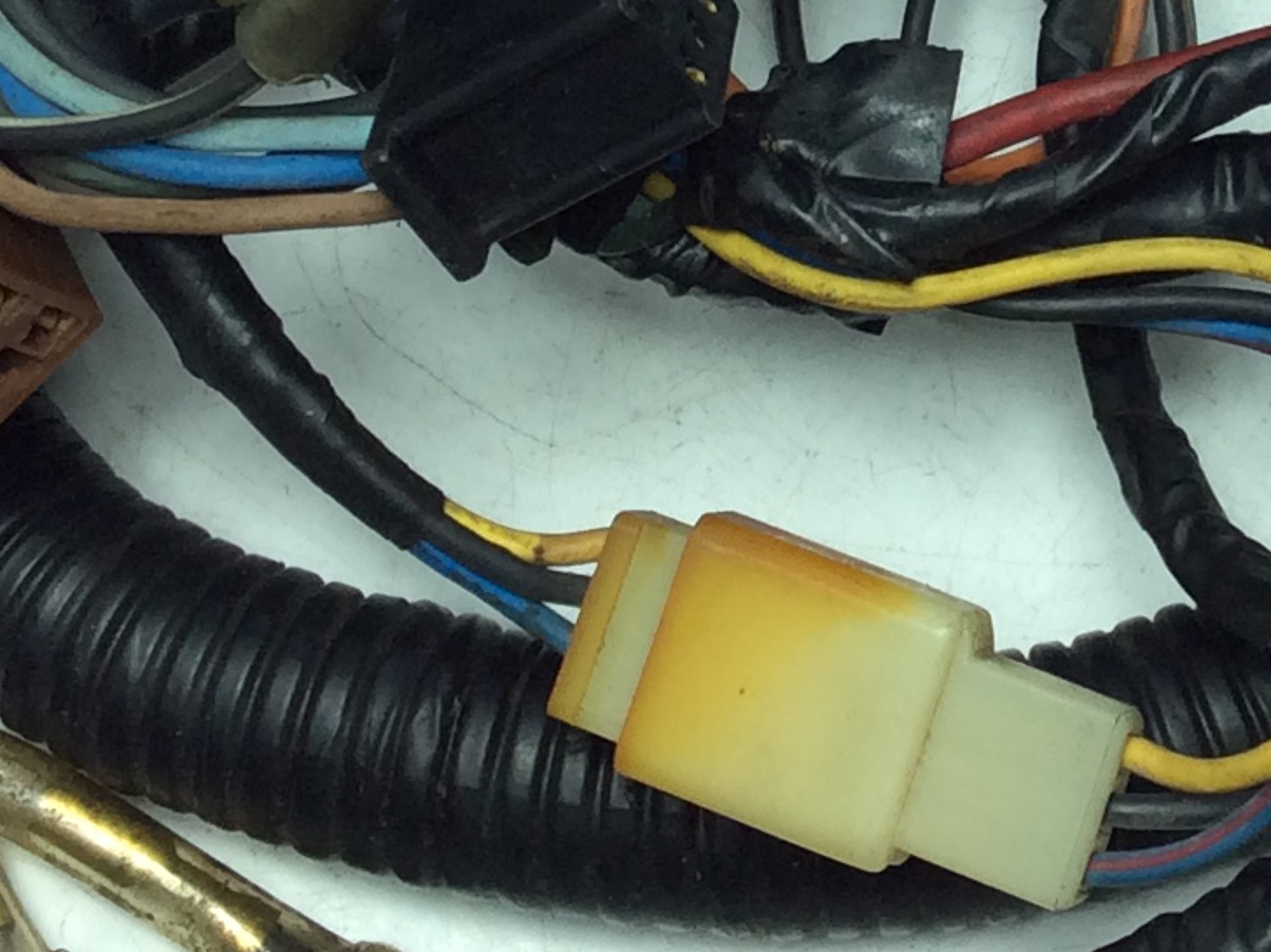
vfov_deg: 12.6
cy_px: -267
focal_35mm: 114
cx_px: 1129
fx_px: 4185
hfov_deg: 17.0
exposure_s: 1/256
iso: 32
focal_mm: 3.3
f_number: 2.4
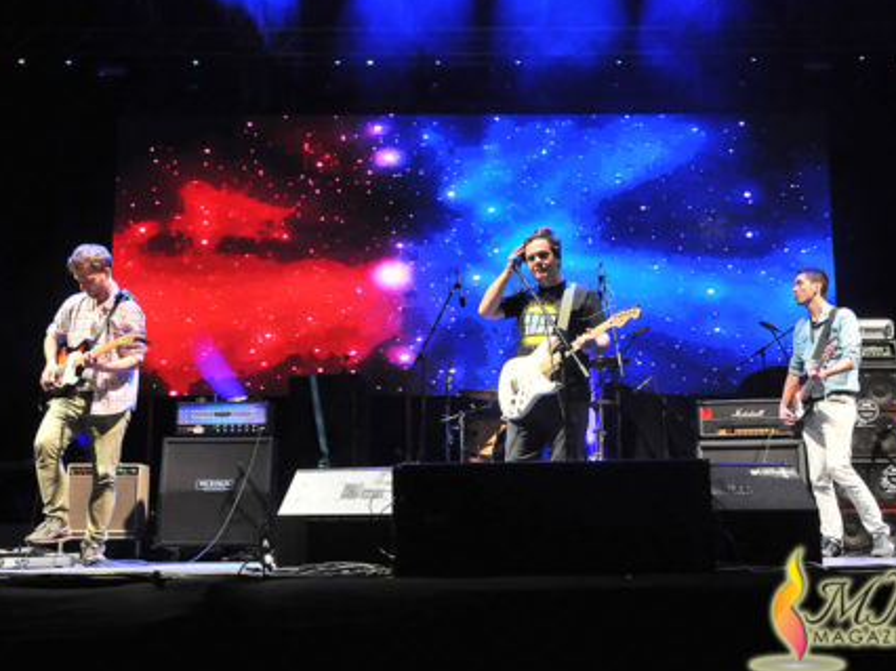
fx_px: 1138
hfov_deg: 43.0
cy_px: 337
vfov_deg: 32.8
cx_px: 471
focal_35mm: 44
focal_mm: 26
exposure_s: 1/60
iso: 2000
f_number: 4
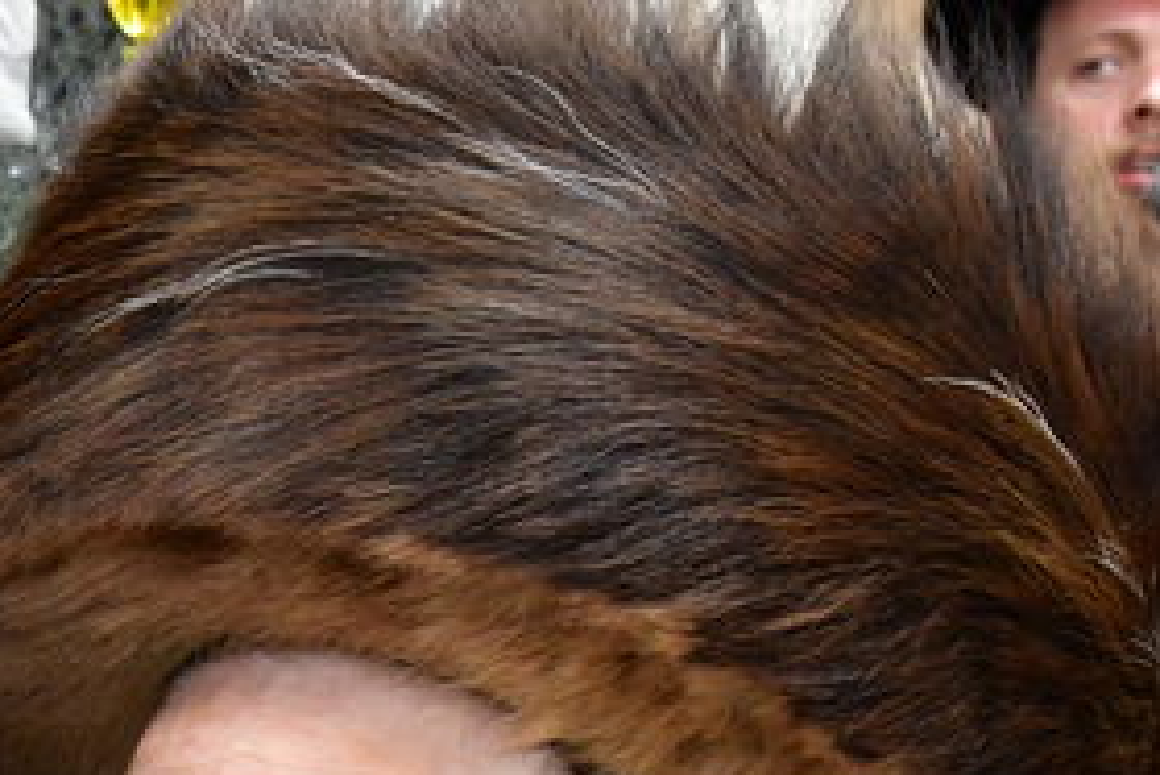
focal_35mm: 150
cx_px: -423
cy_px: 1038
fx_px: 4836
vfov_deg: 9.0
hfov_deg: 13.1
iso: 2000
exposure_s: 1/100
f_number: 5.6
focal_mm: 30
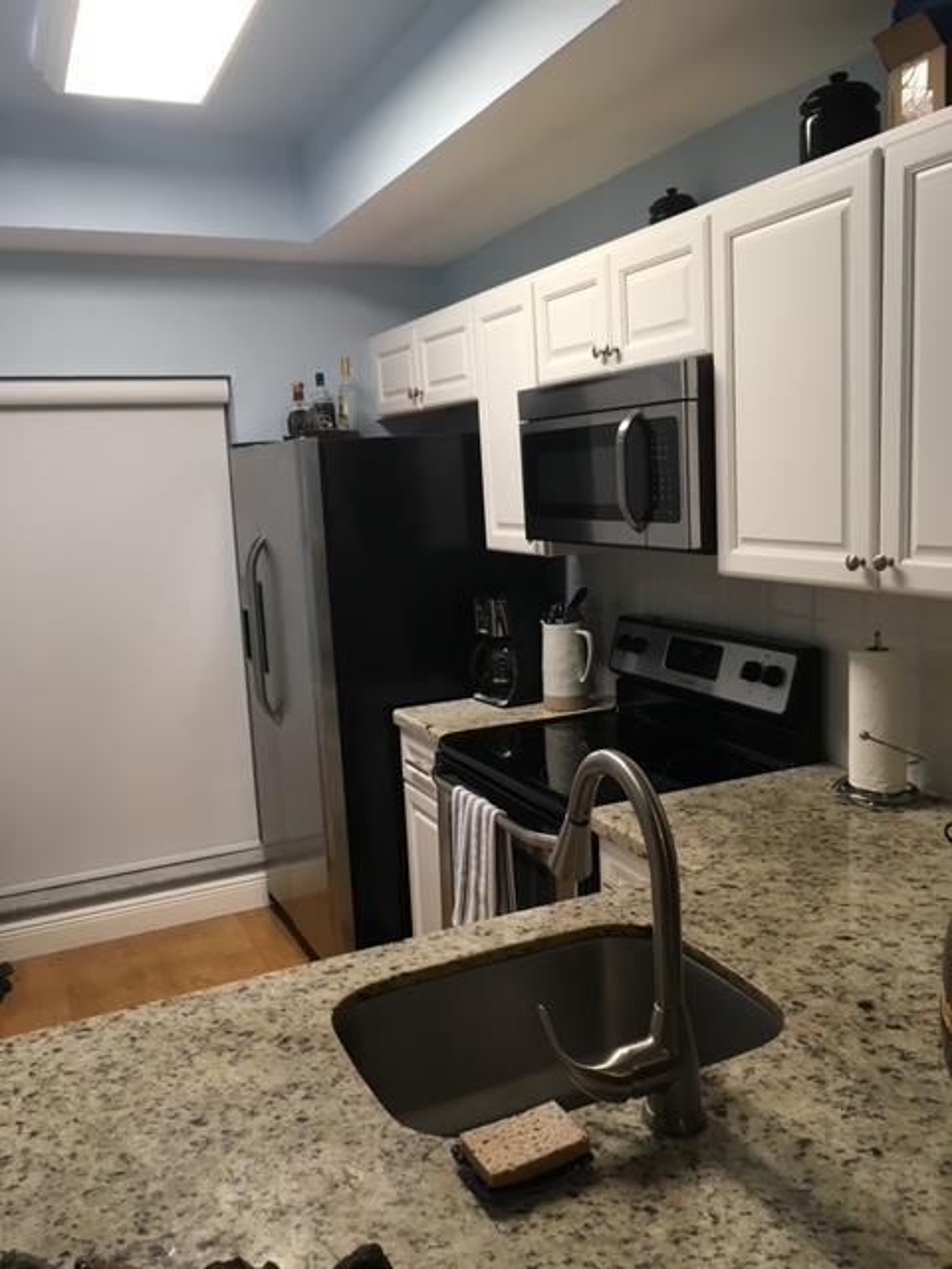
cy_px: 634
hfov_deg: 48.2
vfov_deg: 61.7
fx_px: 1063
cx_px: 476
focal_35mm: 29
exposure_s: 1/30
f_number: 2.2
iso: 64
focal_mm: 4.15
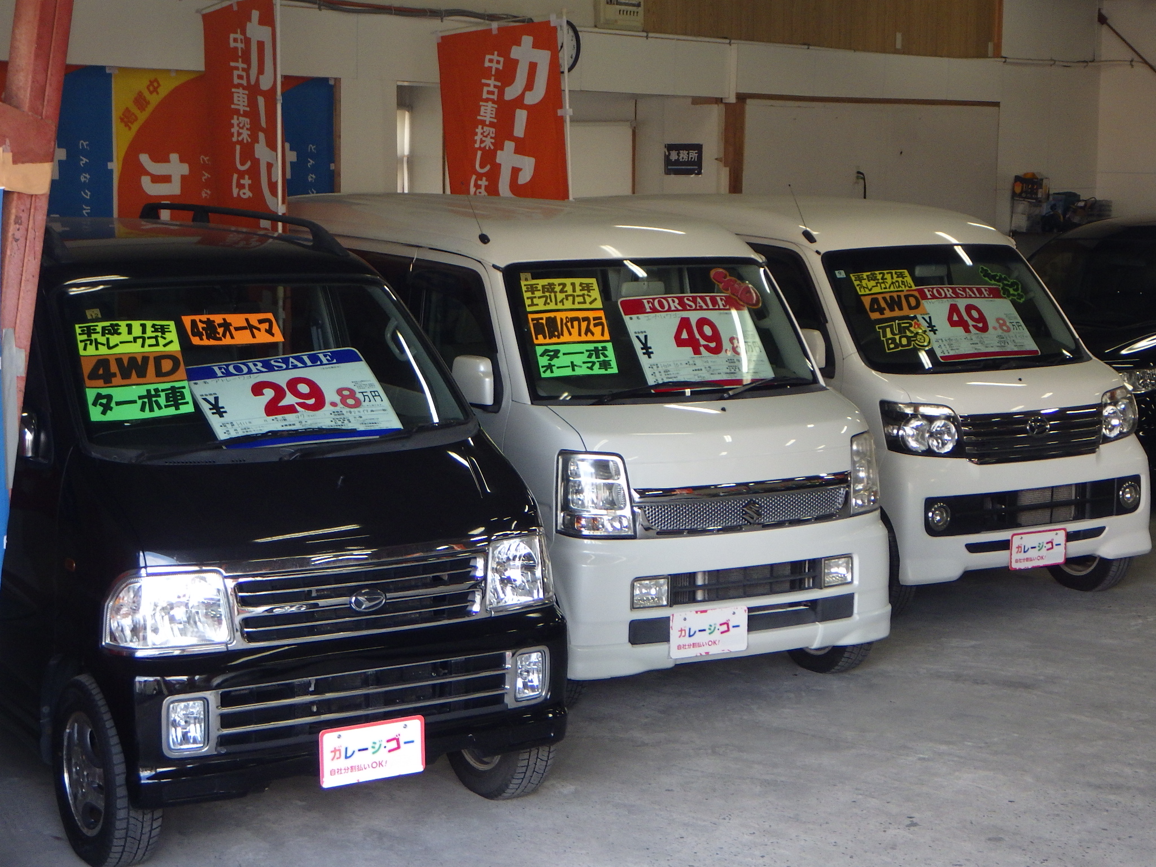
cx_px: 578
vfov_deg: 23.7
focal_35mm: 62
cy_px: 434
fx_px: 2070
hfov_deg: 31.2
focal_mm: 11.1
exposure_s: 1/60
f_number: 4.6
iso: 250
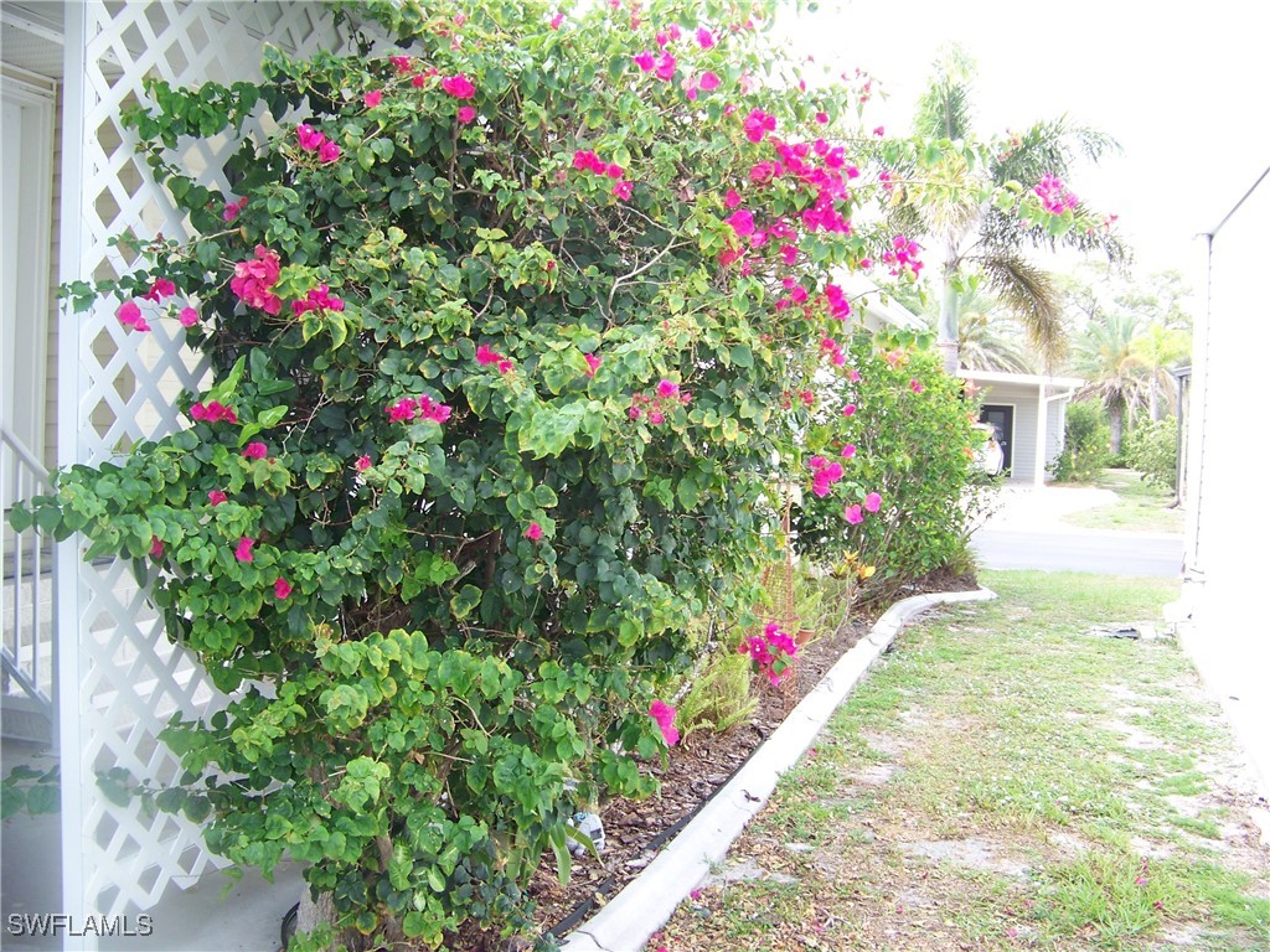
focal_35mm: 36
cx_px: 635
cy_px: 476
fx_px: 1321
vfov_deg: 39.7
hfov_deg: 51.4
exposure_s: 1/80
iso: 64
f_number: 2.8
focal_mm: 5.85
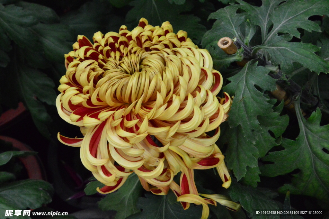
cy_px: 110
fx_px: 1096
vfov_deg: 11.4
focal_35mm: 120
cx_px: 164
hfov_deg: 17.1
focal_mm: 80
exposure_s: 1/160
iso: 6400
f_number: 22
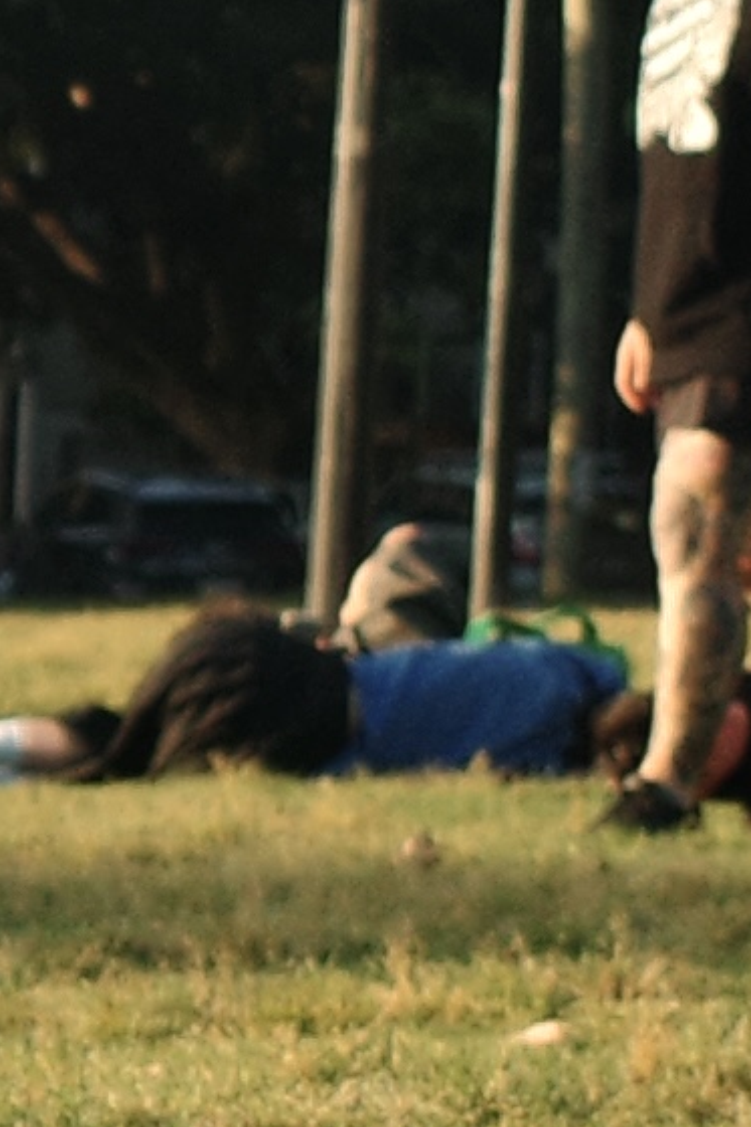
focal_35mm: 300
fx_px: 9393
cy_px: 189
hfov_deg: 4.4
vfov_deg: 6.9
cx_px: -1405
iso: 250
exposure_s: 1/250
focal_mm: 18.3
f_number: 2.8
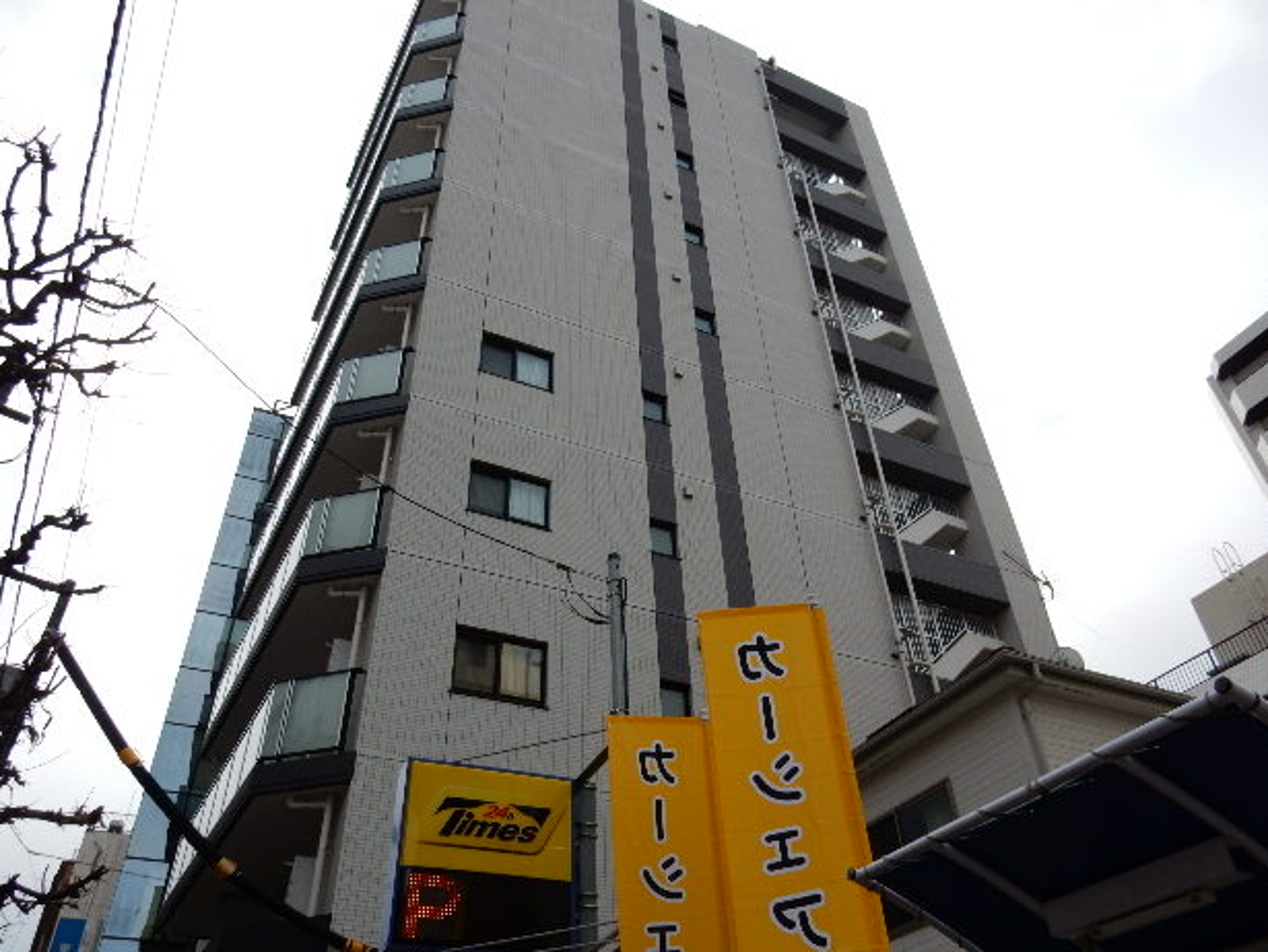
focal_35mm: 26
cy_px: 490
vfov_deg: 53.1
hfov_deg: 67.3
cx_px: 639
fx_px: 953
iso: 125
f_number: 3.7
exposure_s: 1/1250
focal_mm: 4.5
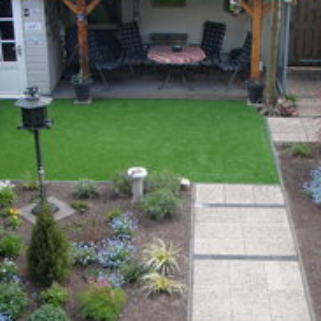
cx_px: 197
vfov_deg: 26.9
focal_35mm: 64
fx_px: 671
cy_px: 177
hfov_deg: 26.8
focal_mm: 6.7
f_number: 3.5
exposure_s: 1/80
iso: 80
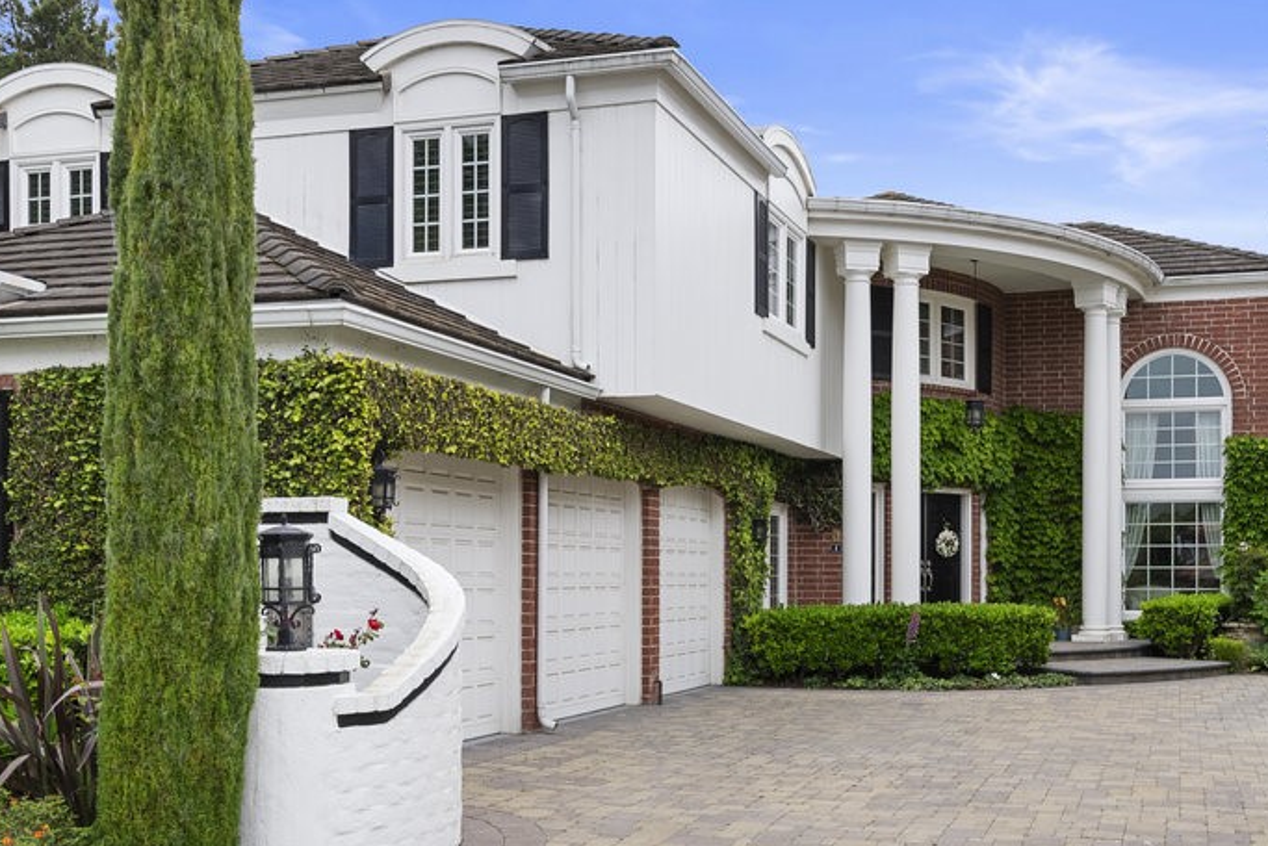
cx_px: 752
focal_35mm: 41
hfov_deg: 47.2
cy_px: 549
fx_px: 1445
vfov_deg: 32.4
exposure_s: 1/25
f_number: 8
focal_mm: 28
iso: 100
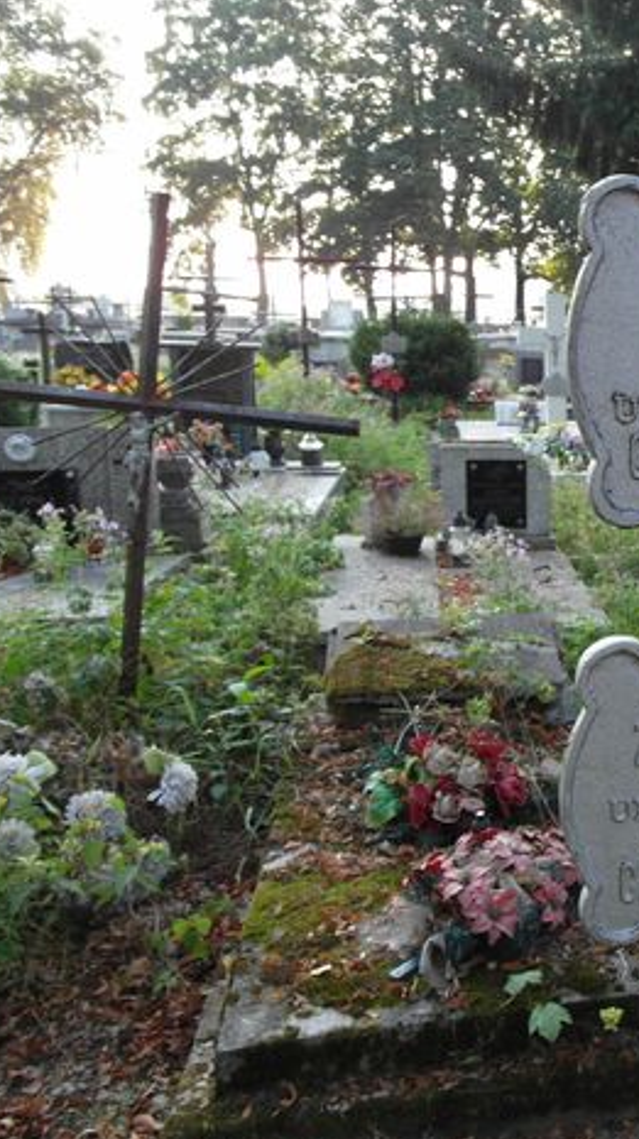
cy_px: 568
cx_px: 752
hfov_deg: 28.8
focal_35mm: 36
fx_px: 1086
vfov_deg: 55.3
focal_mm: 5.2
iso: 100
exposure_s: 1/90
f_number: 3.4
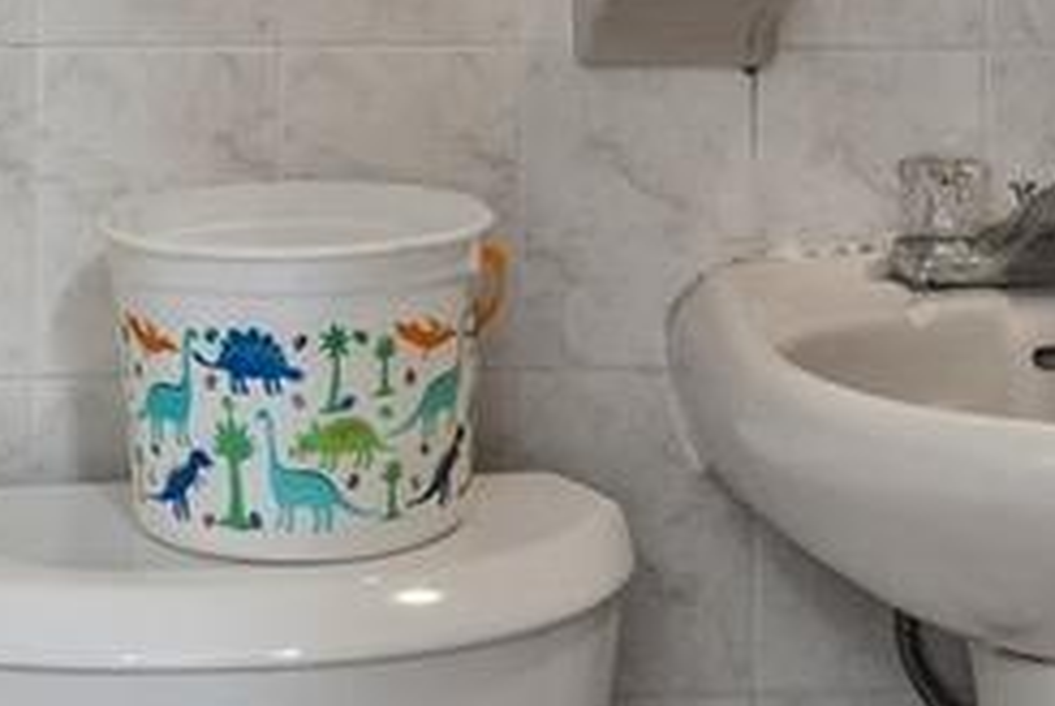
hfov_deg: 28.2
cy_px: -93
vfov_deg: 18.4
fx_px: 2083
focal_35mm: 71
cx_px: 319
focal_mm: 17
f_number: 8
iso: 100
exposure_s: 1.6
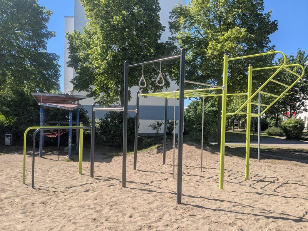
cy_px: 116
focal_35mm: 27
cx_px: 154
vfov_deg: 51.4
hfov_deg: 65.3
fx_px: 240
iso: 59
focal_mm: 4.38
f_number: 1.73
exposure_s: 1/2336
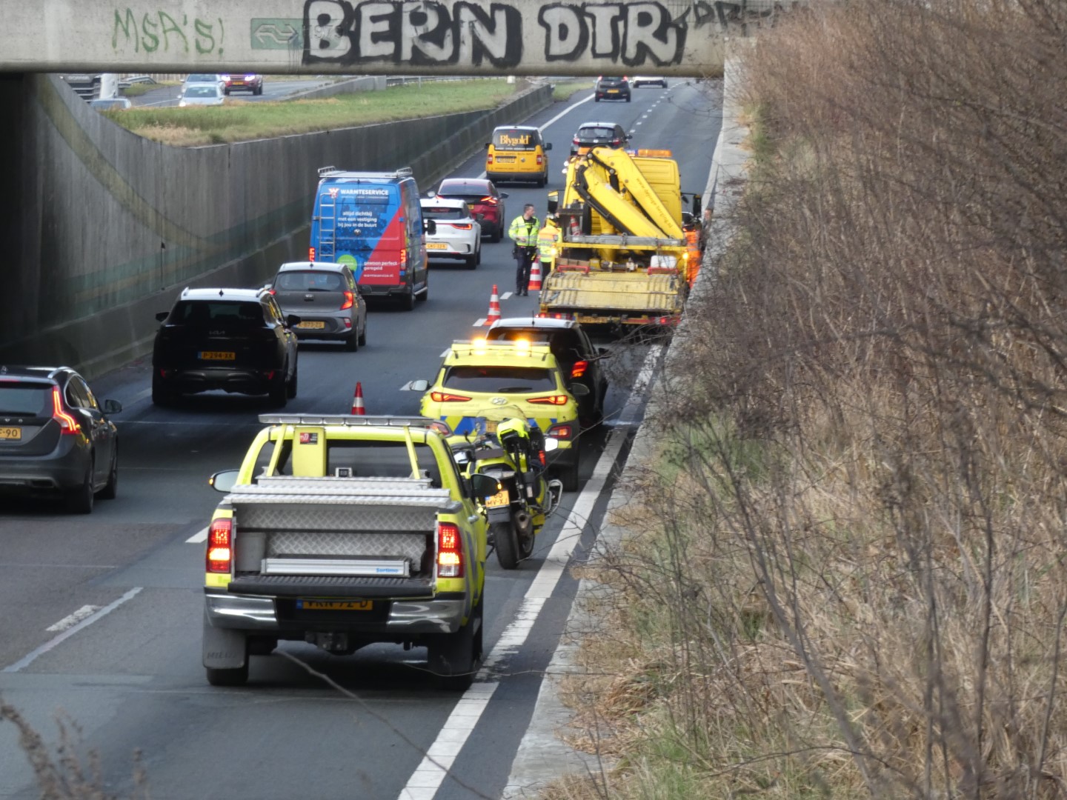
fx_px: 6689
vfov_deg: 6.8
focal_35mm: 217
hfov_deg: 9.1
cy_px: 400
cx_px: 534
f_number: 5.5
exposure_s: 1/80
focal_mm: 38.9
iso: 200
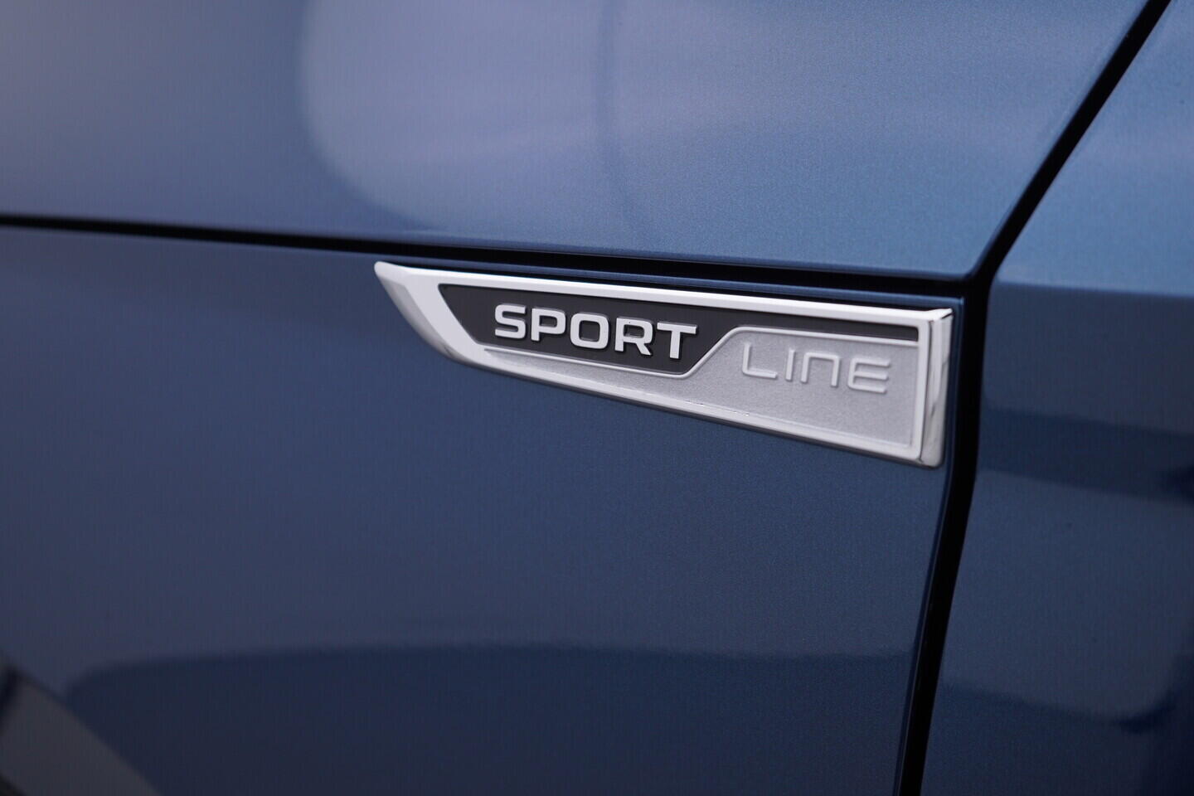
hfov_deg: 53.1
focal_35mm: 36
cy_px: 398
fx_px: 1194
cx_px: 597
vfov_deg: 36.9
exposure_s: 1/80
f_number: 4
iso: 125
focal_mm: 24
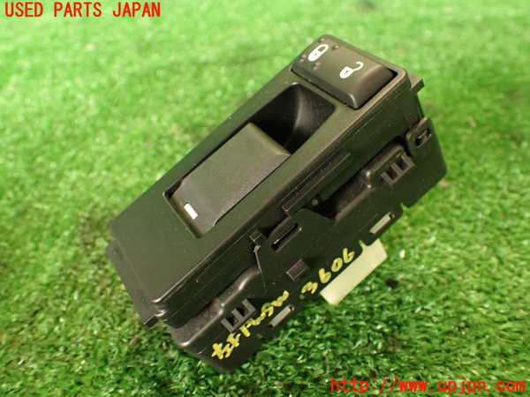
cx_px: 265
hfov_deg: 56.8
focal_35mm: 32
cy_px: 198
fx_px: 490
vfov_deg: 44.2
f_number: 2.4
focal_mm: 5.79
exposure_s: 1/30
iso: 400
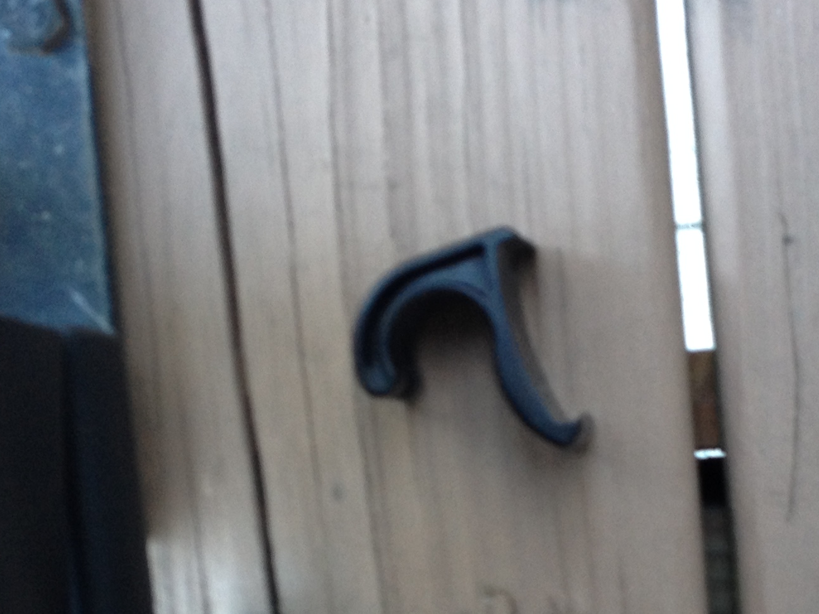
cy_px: 553
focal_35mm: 88
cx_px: 536
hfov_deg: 22.2
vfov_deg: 16.6
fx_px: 2082
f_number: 2.4
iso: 64
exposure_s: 1/20
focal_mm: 4.28
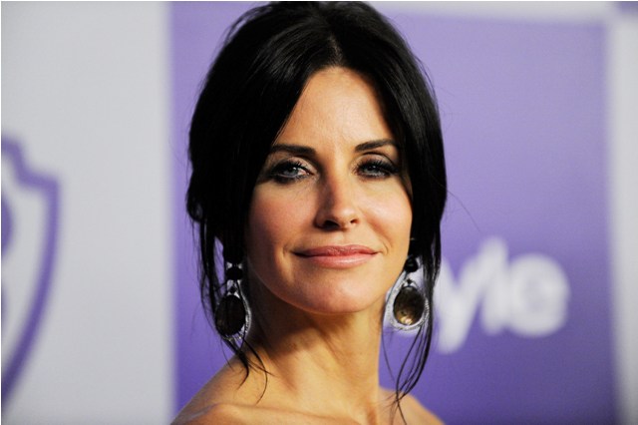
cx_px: 319
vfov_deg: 6.9
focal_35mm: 200
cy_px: 212
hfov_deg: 10.3
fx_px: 3542
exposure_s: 1/250
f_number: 3.5
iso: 3200
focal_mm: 200
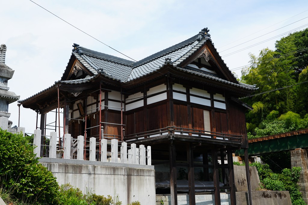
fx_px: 351
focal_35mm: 41
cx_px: 154
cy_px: 102
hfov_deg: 47.4
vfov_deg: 32.6
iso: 100
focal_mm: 41
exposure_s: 1/125
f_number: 9
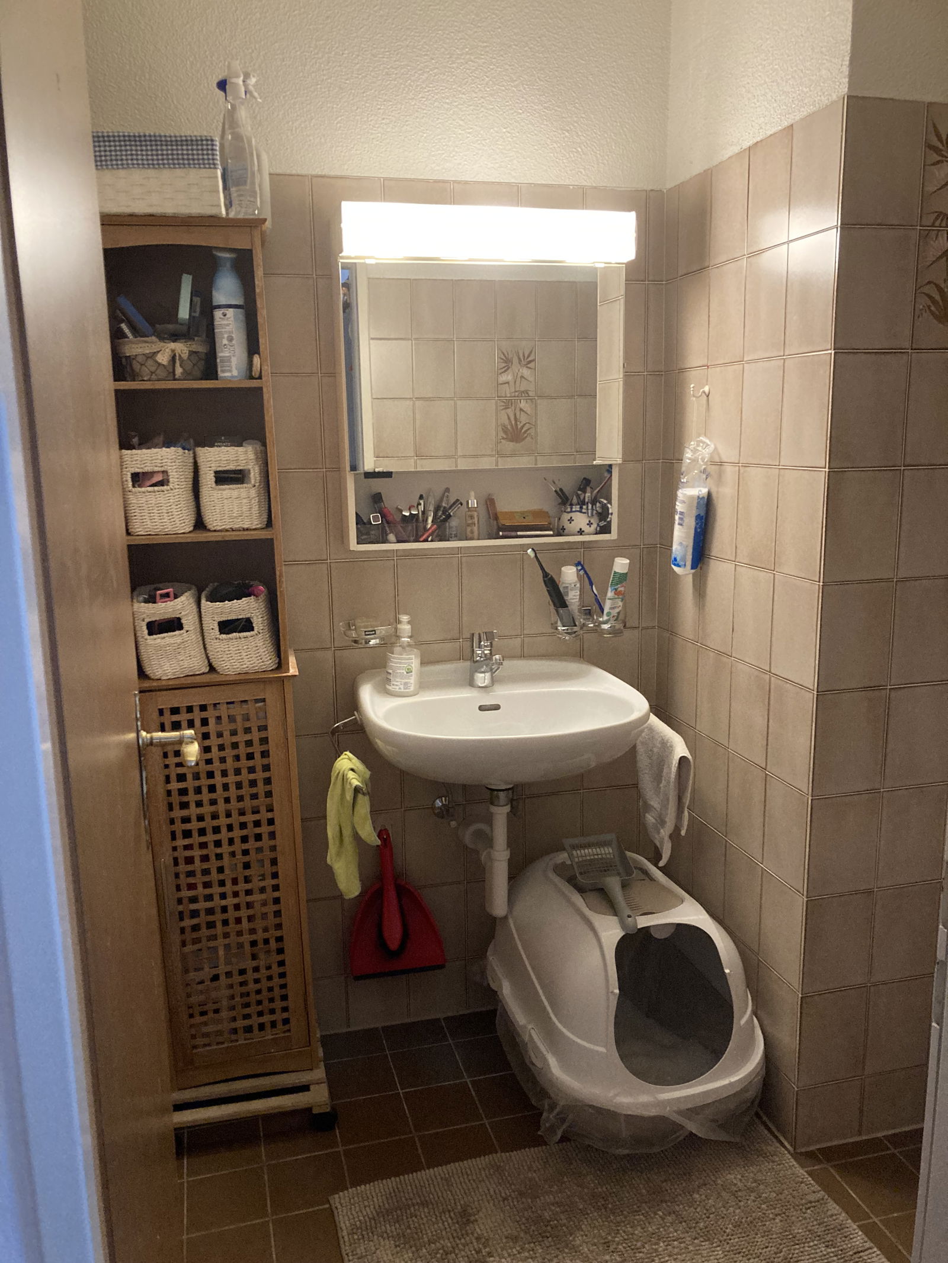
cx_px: 474
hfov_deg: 49.7
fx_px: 1022
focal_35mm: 28
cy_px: 632
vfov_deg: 63.4
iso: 320
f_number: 1.8
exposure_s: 1/33
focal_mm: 3.99
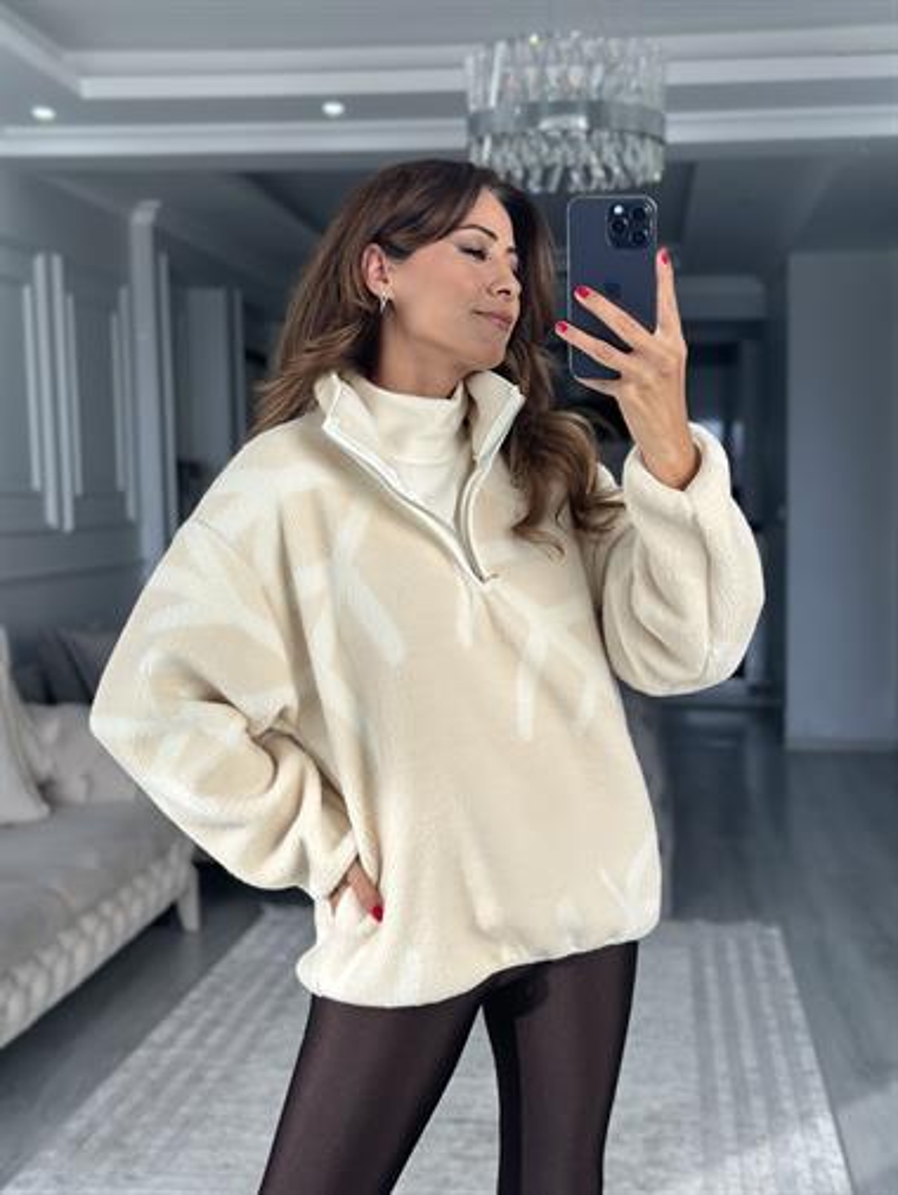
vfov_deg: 39.6
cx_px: 449
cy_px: 598
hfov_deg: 30.3
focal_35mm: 48
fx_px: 1659
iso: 80
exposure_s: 1/264
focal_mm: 6.86
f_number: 1.78
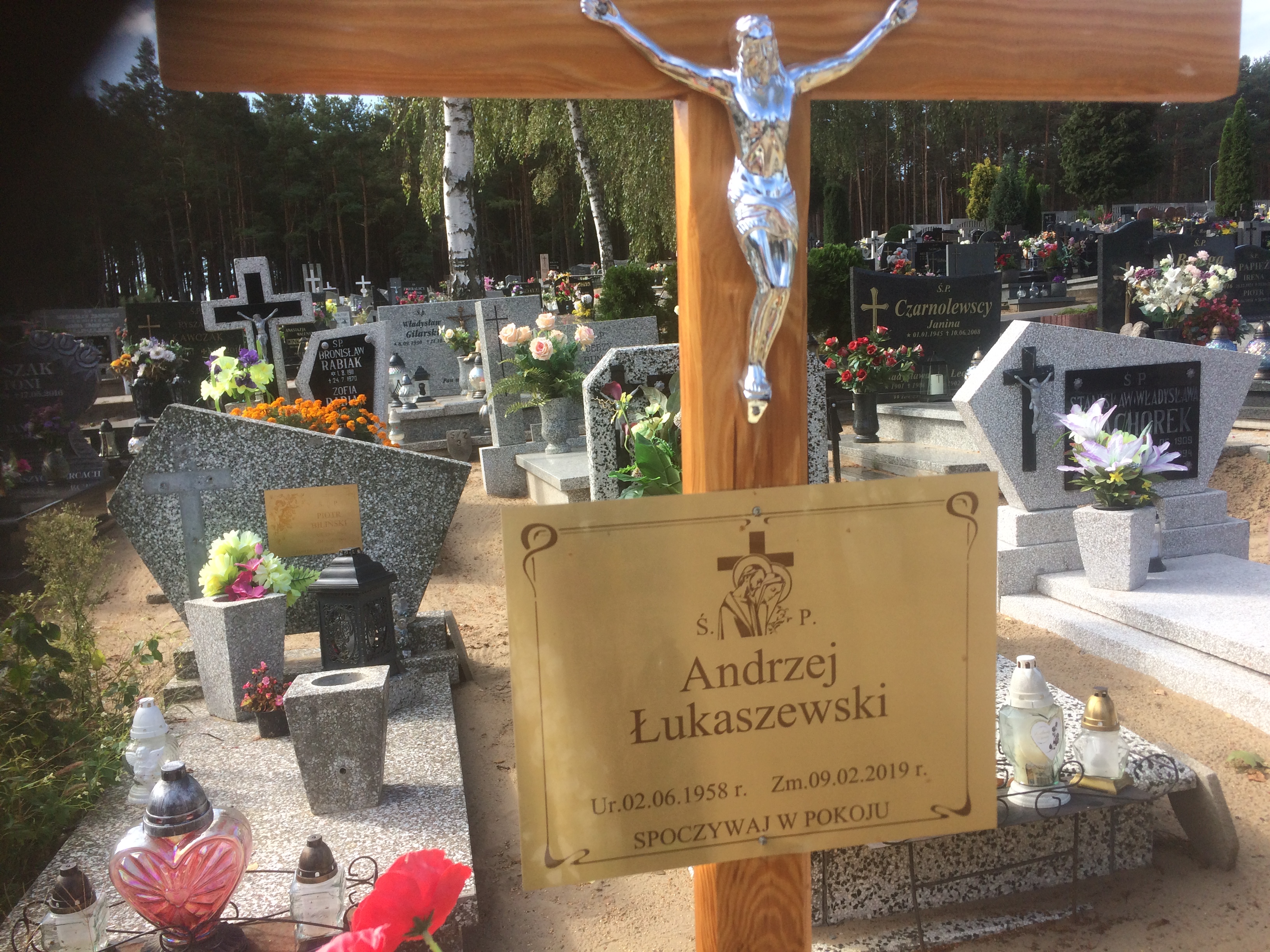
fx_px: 1064
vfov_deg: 48.2
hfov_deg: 61.7
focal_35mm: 29
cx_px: 635
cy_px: 476
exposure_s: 1/892
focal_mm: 4.15
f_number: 2.2
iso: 32
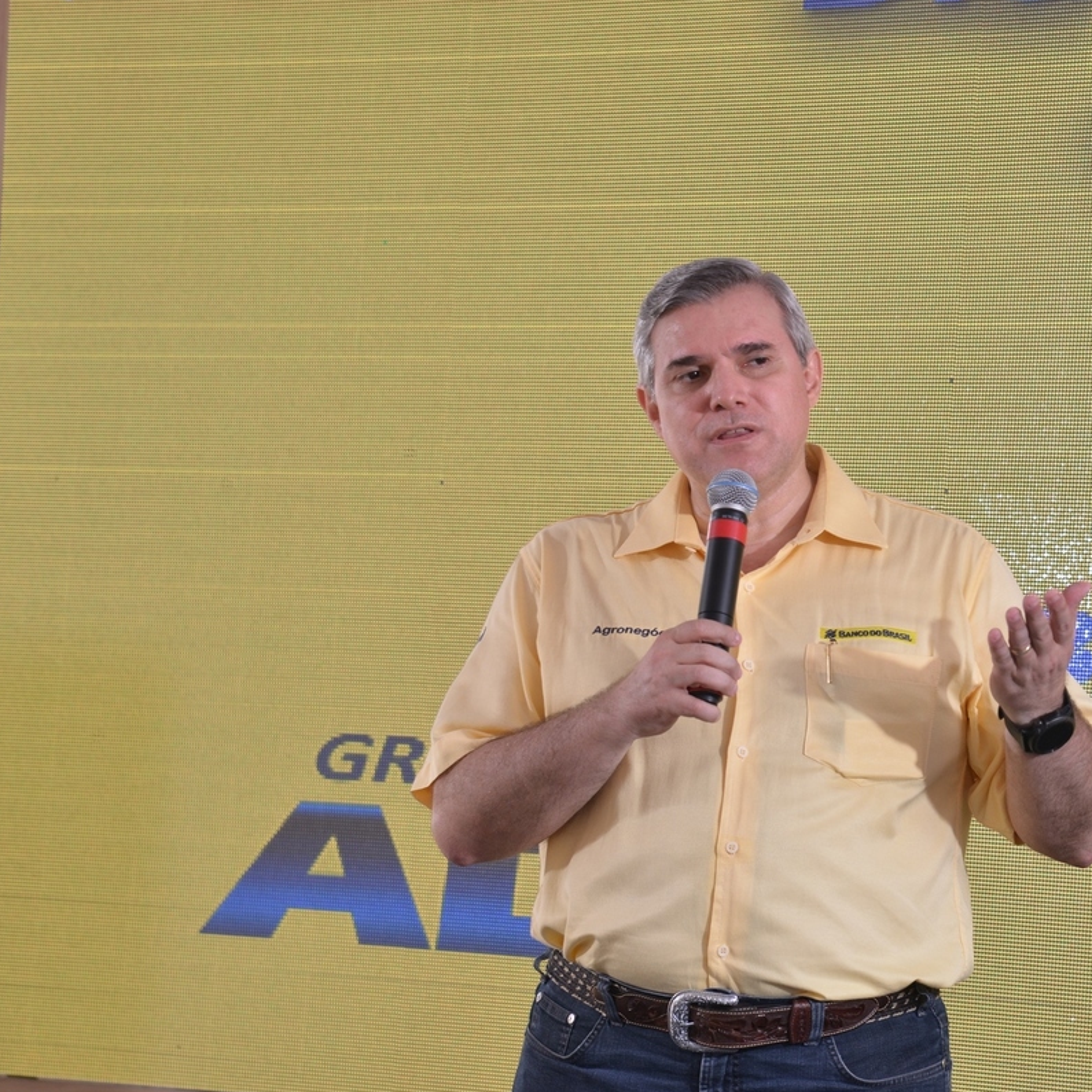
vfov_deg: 11.3
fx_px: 5496
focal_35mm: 154
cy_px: 546
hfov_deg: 11.3
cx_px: 786
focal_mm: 120
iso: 800
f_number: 8
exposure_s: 1/160
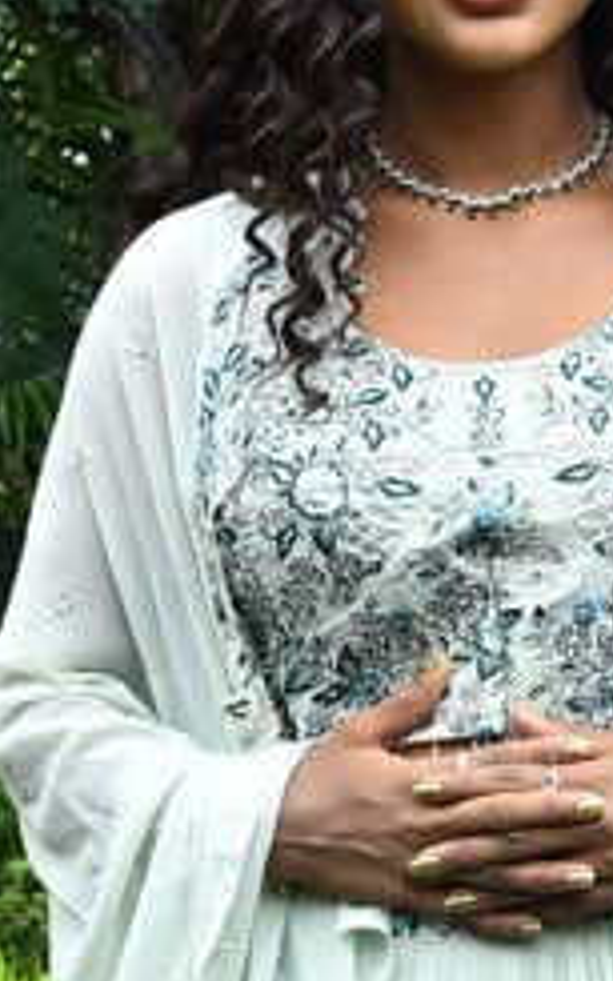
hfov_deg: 8.2
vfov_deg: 12.7
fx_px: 4279
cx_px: 605
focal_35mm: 160
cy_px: 1213
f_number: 6.3
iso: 400
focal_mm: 40
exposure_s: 1/125
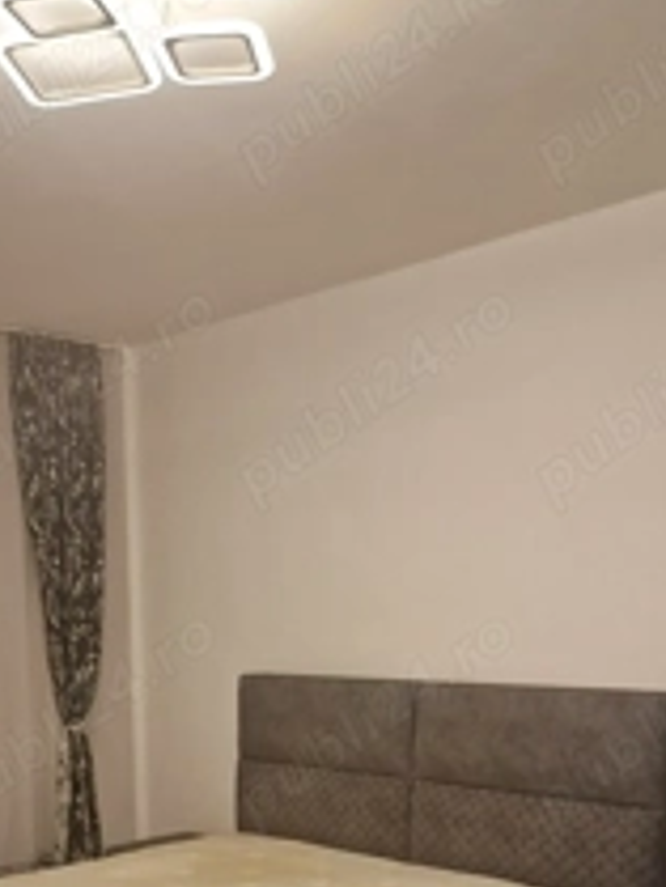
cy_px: 789
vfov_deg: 39.9
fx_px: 1128
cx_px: 225
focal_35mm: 44
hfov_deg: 32.6
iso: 250
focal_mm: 5.4
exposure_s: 1/100
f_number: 1.8
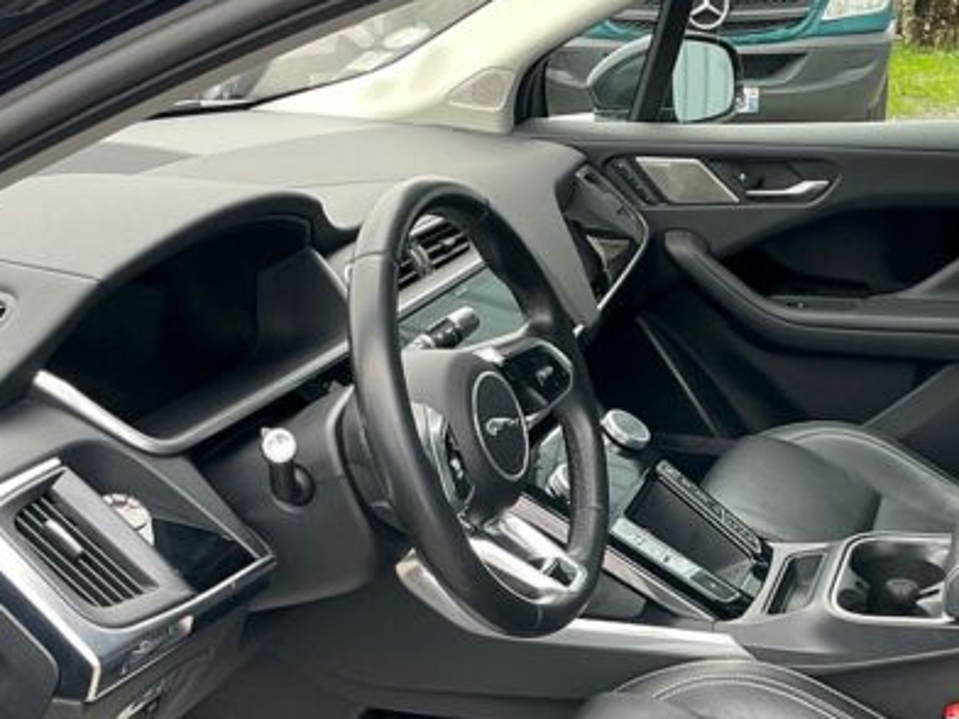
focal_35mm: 53
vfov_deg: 27.1
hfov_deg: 35.9
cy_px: 555
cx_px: 629
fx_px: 1468
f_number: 1.6
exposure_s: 1/107
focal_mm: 4.2
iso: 125
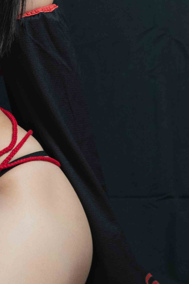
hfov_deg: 8.7
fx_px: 1244
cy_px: -46
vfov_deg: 12.7
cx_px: 48
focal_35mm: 158
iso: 800
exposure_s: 1/60
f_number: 2.2
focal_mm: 30
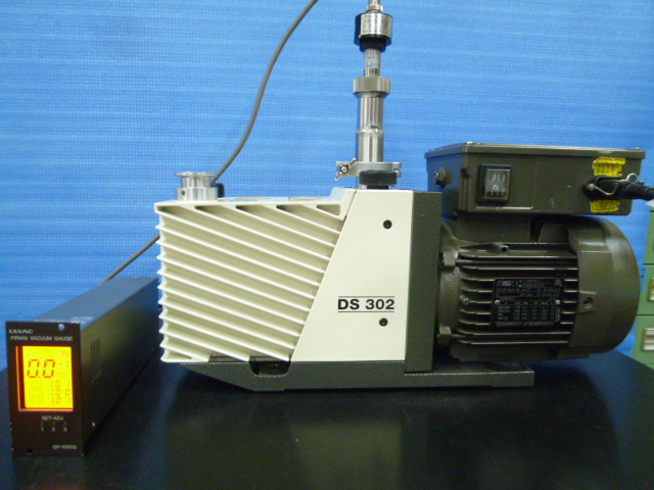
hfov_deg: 71.6
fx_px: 453
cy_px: 245
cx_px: 327
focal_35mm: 24
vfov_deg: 56.8
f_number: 2.2
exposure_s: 1/25
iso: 400
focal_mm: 4.3
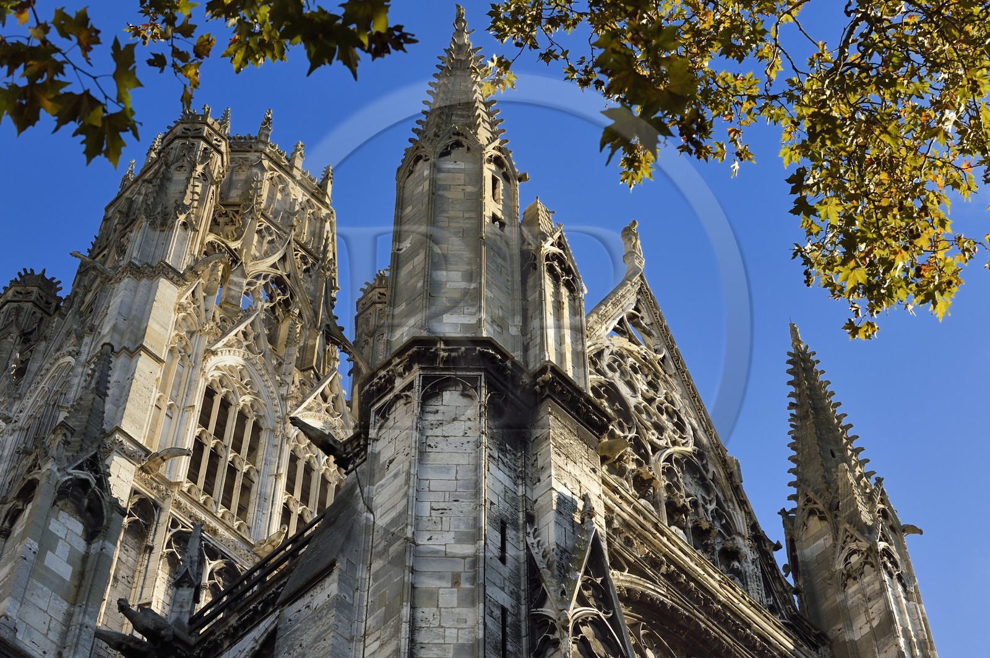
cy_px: 329
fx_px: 1923
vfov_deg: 19.4
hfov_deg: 28.9
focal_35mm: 70
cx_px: 495
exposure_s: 1/250
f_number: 9
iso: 200
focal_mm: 70
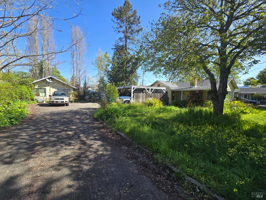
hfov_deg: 106.2
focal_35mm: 13
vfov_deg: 89.9
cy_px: 100
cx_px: 133
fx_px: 100
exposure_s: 1/914
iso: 50
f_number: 2.2
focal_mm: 2.2
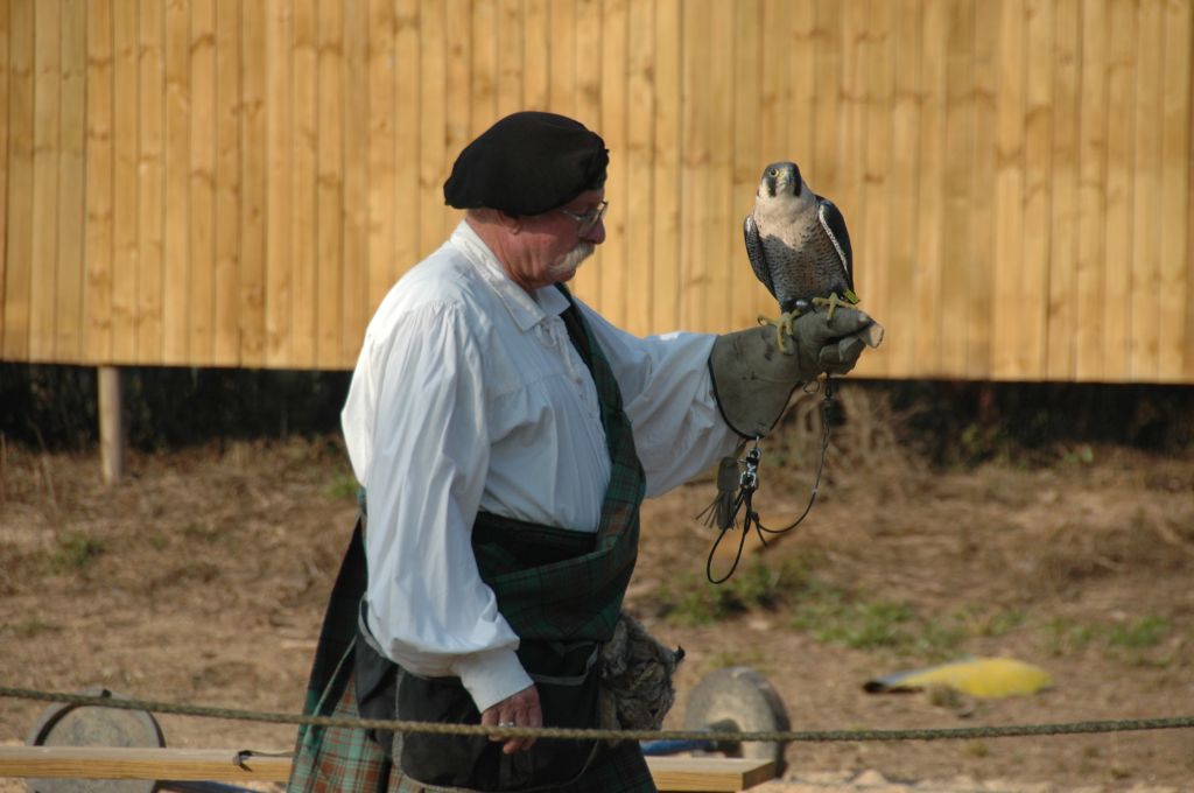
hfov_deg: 6.9
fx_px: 9937
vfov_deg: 4.6
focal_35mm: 300
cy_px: 396
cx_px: 597
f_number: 6.3
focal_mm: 200
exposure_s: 1/500
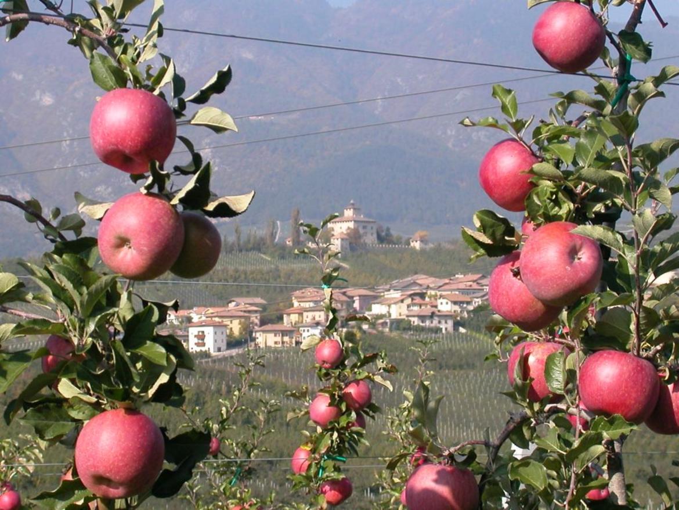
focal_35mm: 111
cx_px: 340
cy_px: 255
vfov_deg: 13.3
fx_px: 2178
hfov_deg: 17.7
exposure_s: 1/381
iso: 100
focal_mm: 16.8
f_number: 4.8
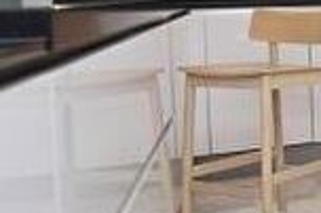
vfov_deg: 19.2
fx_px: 615
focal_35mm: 69
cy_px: 11
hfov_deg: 17.8
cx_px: 672
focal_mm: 10
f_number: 4.5
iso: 400
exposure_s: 1/80
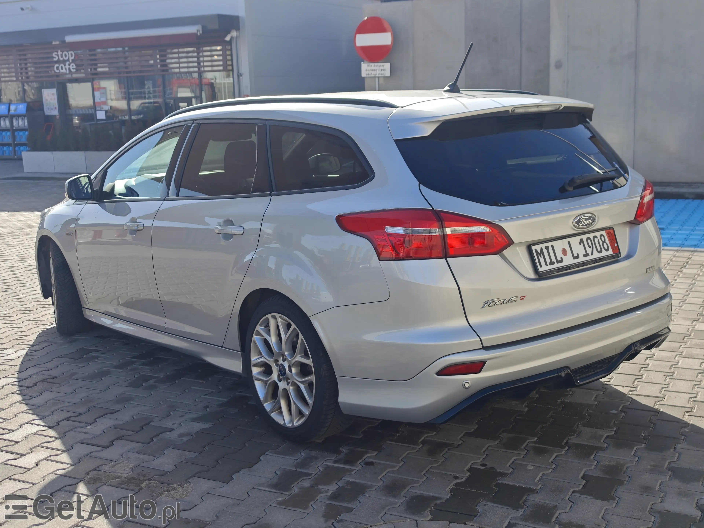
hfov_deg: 45.8
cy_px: 264
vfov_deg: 35.1
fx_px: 834
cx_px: 352
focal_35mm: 41
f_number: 2
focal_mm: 8.72
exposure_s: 1/1208
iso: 50
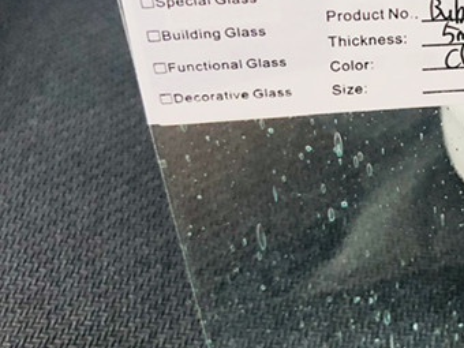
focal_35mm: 64
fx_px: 858
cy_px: 86
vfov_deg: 22.7
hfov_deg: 27.8
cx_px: 501
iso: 100
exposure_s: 1/17
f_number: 1.8
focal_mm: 3.99
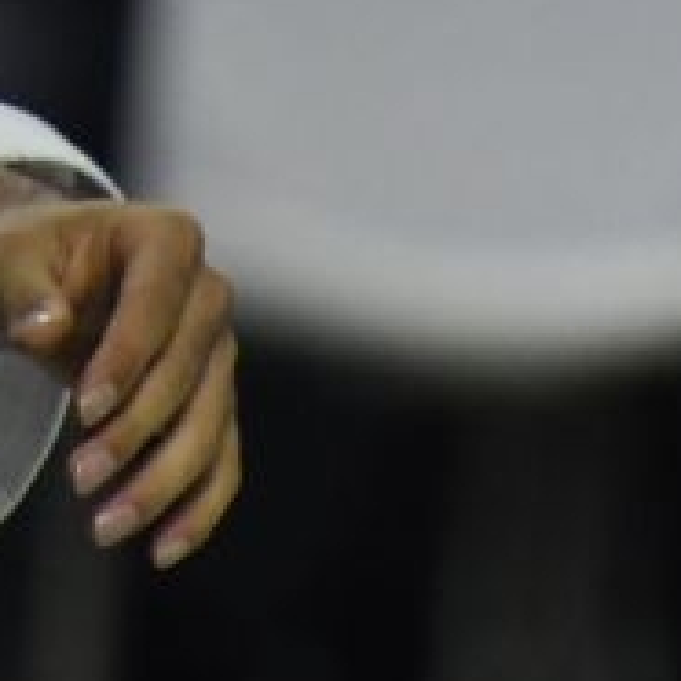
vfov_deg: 0.8
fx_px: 51348
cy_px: -1109
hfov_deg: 0.8
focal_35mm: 2307
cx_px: -1241
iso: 1250
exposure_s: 1/800
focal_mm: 280
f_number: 4
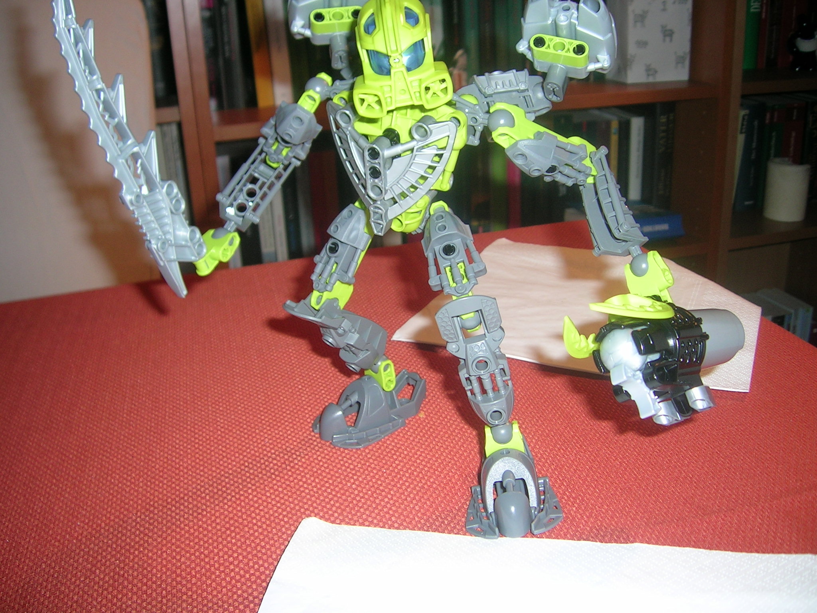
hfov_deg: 52.6
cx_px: 408
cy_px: 306
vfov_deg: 40.7
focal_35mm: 35
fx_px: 826
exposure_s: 1/60.1
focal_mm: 5.4
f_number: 2.8
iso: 50
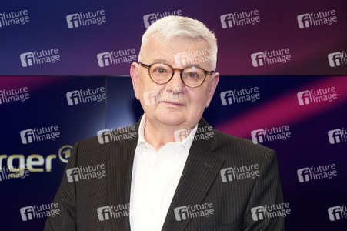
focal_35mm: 43
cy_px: 116
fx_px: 414
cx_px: 174
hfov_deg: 45.5
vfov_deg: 31.1
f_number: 5.6
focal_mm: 43
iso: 2000
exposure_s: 1/125
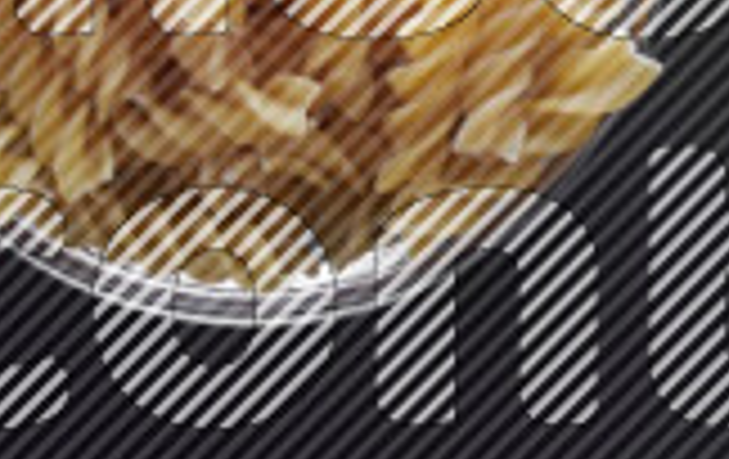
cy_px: -117
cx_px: 684
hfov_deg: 8.3
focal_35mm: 251
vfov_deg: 5.2
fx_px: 4997
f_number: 8
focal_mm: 50
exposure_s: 1/100
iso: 100
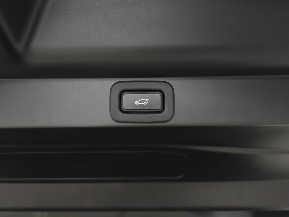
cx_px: 142
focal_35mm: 27
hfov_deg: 65.3
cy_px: 91
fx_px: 225
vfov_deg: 51.1
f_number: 1.7
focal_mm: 6.3
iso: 250
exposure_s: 1/60
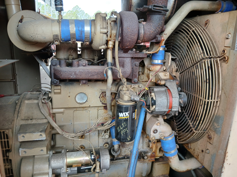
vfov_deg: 53.1
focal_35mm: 26
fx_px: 178
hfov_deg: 67.3
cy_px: 88
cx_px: 118
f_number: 1.8
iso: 40
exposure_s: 1/60
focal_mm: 3.98
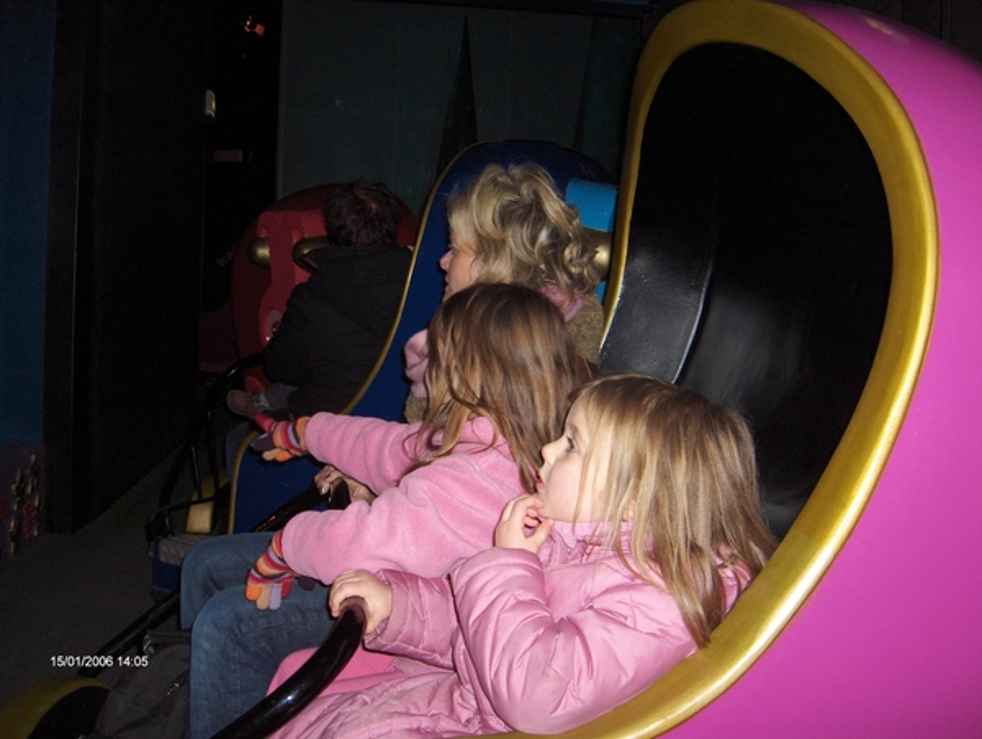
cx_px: 491
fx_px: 1108
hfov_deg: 47.8
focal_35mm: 39
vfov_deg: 36.9
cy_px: 370
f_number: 2.8
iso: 100
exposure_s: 1/60
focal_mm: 8
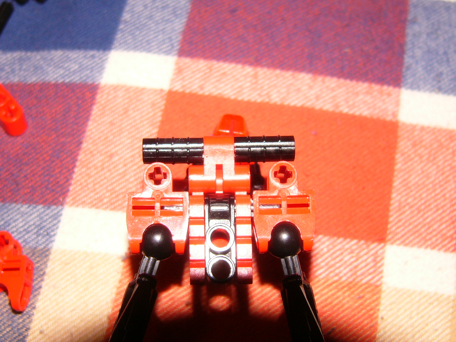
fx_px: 869
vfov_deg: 22.3
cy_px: 171
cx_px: 228
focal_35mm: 66
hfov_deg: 29.4
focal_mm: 11
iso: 100
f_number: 2.8
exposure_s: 1/100
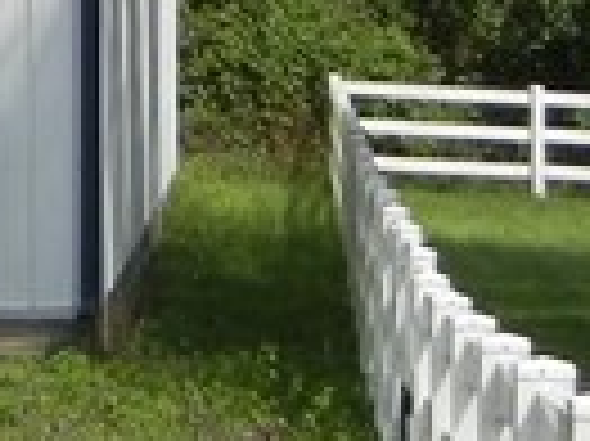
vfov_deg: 4.2
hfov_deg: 5.5
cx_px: -793
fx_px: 5977
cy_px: -153
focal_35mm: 351
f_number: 7.6
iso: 160
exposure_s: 1/430
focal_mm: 8.1
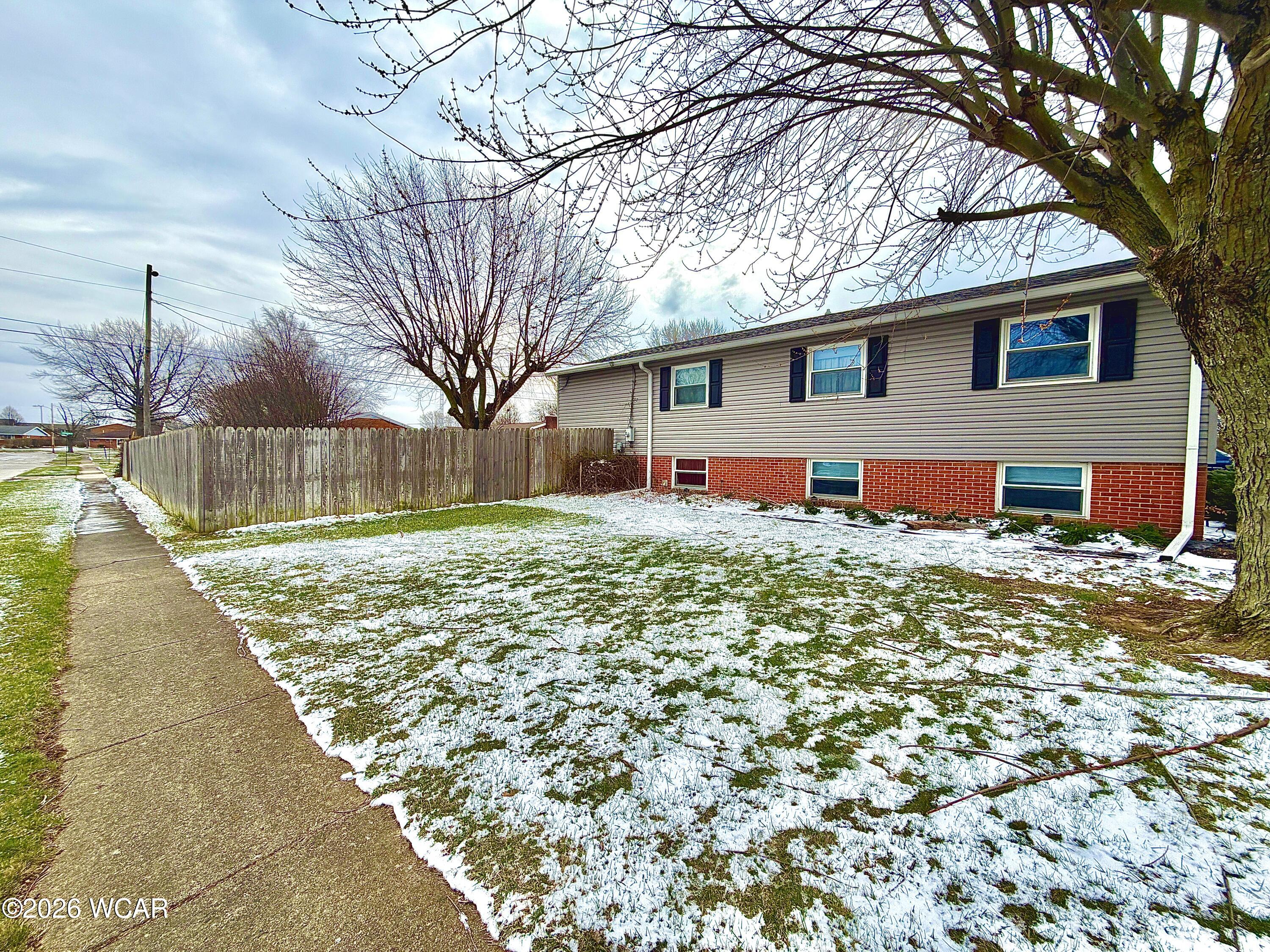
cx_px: 635
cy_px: 476
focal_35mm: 14
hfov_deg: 102.1
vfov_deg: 85.7
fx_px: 514
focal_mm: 2.22
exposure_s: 1/1312
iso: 20
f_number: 2.2
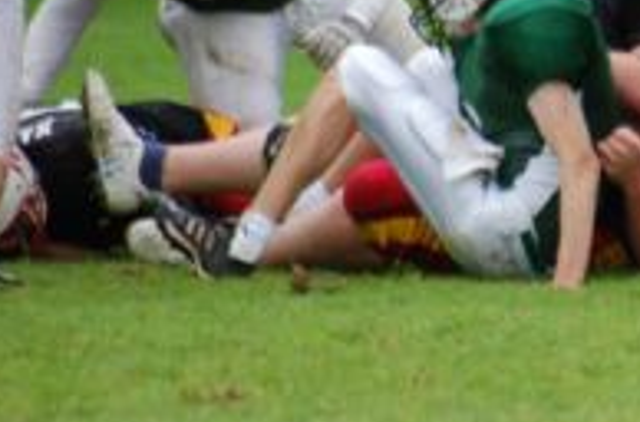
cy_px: 20
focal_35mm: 1053
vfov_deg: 1.3
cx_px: 671
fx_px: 18659
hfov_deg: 2.0
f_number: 5.6
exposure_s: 1/500
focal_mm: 300
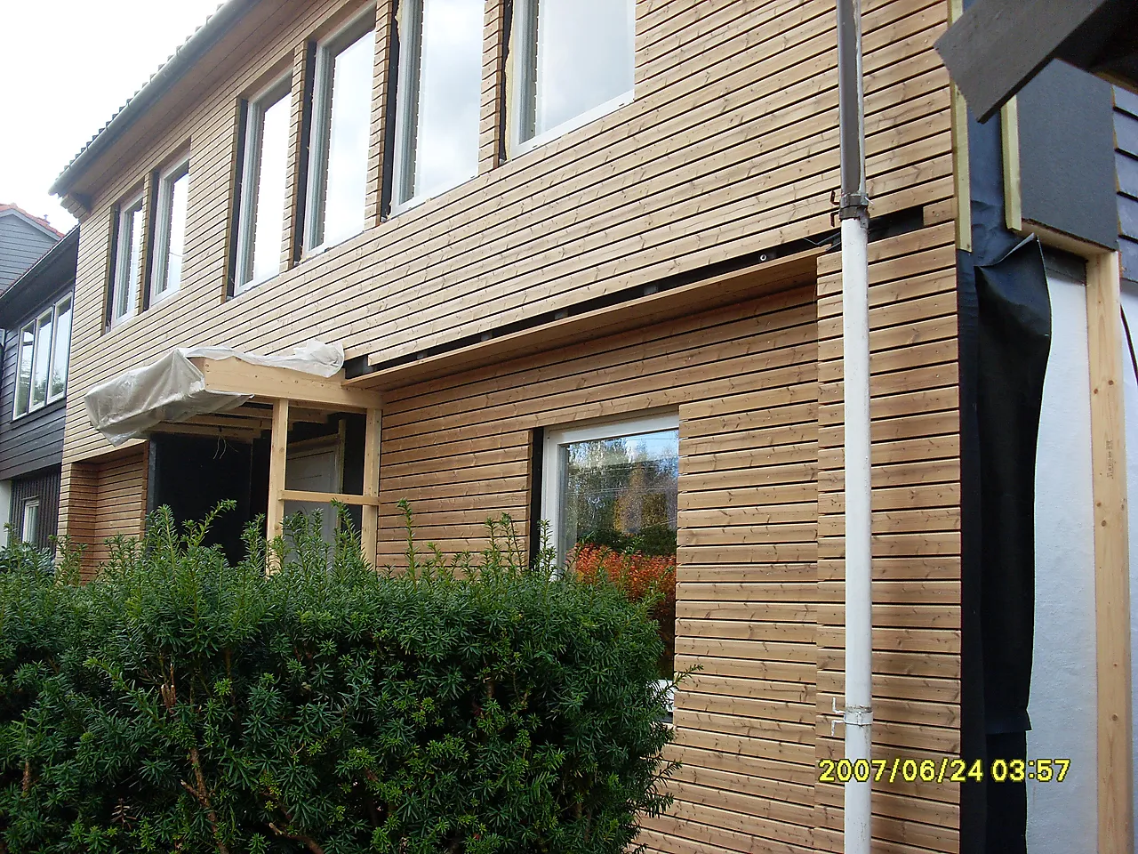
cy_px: 427
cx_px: 569
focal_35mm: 38
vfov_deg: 37.7
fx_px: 1249
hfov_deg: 49.0
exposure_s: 1/350
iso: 80
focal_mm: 6.3
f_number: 3
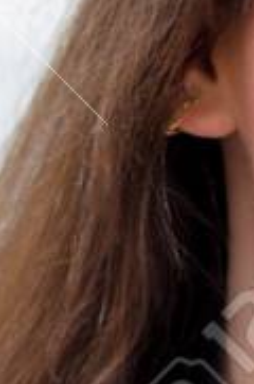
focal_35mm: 915
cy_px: 681
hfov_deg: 1.5
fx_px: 9716
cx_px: 198
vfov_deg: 2.3
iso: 100
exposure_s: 1/200
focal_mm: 85
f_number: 2
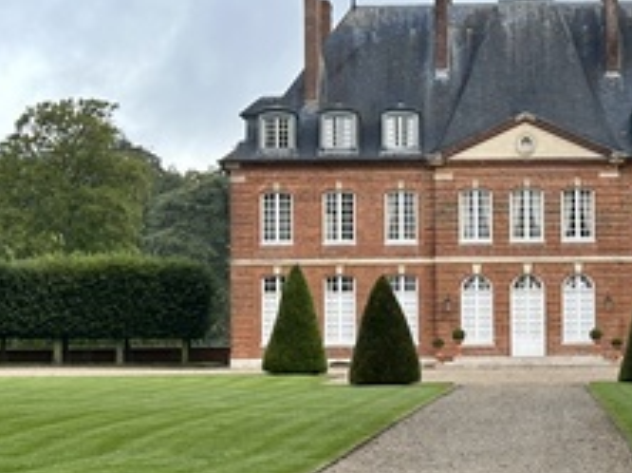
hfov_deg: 15.1
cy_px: 225
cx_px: 478
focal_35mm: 130
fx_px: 2371
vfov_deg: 11.4
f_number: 1.78
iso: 64
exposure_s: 1/435
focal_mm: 6.86
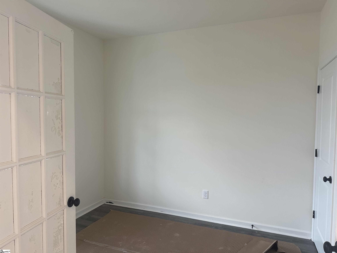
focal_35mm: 24
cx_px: 168
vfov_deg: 56.8
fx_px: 234
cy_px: 126
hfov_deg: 71.6
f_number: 1.78
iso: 160
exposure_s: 1/120
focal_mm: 6.86
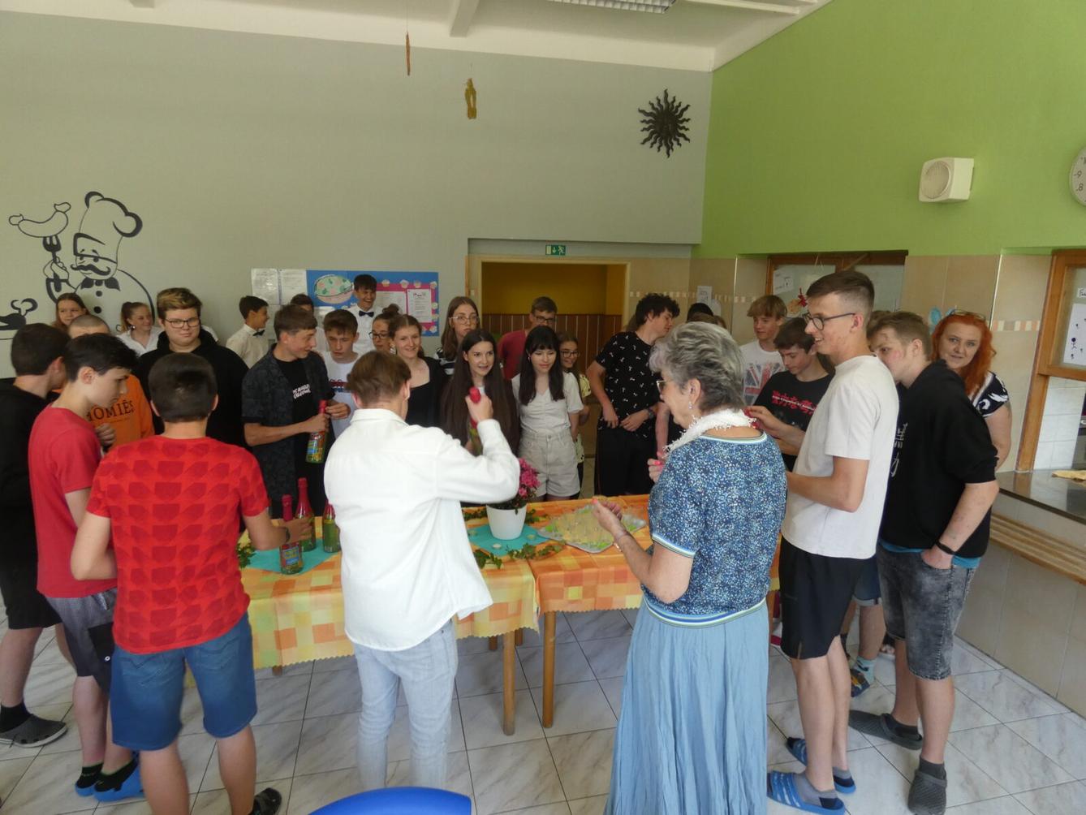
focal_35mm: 20
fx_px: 628
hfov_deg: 81.7
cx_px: 543
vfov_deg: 66.0
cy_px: 408
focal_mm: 3.6
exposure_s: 1/60
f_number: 2.8
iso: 200
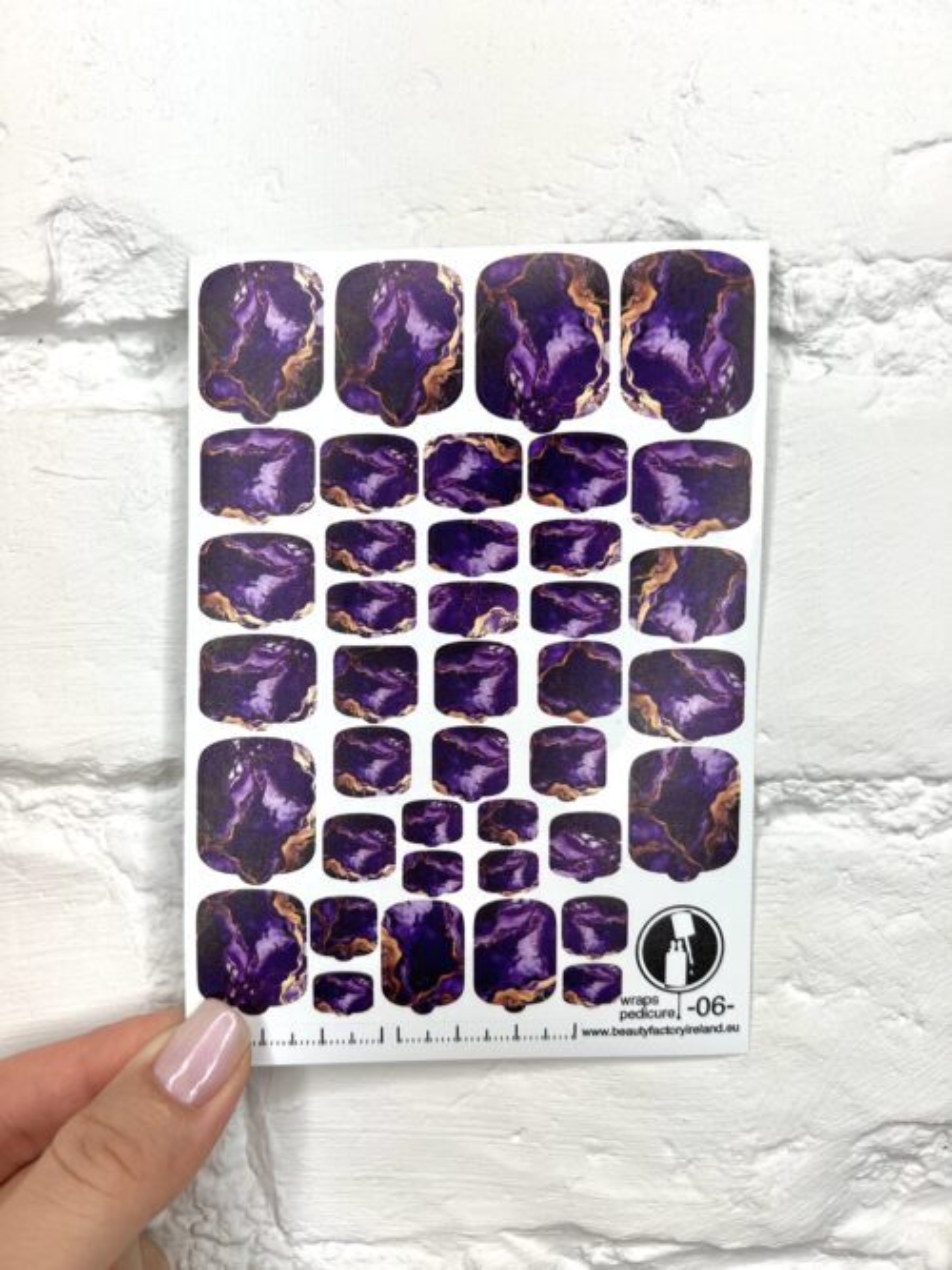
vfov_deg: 67.3
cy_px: 635
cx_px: 476
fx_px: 954
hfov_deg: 53.0
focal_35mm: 26
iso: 50
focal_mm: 5.7
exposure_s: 1/753
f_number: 1.5
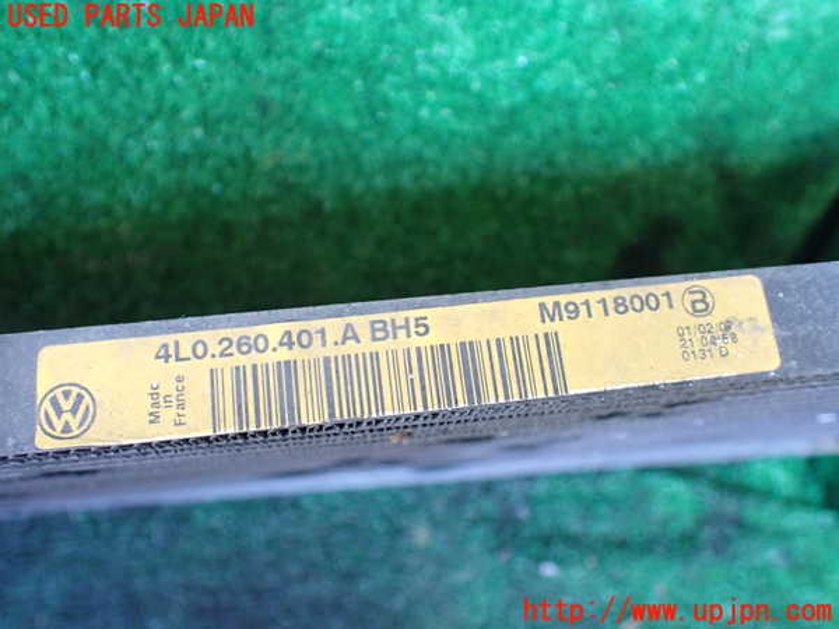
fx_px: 727
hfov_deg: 60.0
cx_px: 420
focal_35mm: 30
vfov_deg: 46.8
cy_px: 314
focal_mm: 5.4
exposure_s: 1/80
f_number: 2.3
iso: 800
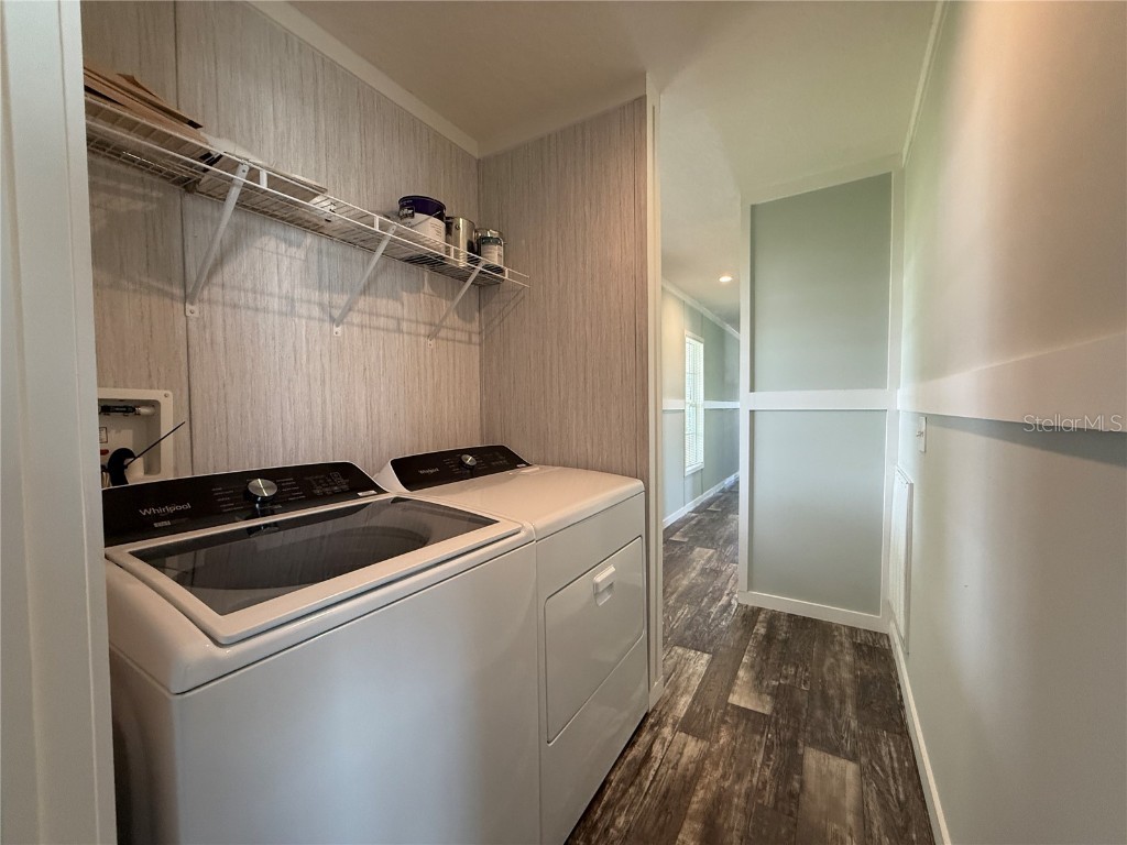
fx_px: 456
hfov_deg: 102.1
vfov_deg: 85.7
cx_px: 564
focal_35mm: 14
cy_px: 422
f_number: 2.2
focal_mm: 2.22
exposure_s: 1/120
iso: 320
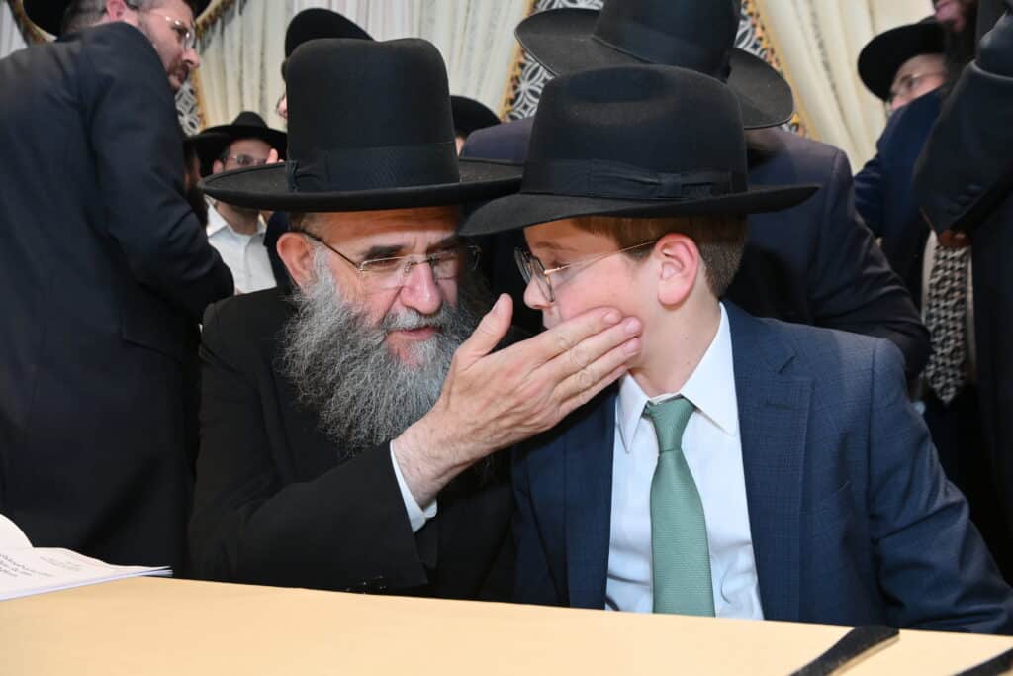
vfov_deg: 43.6
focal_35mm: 30
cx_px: 506
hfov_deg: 61.9
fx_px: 844
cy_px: 338
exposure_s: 1/125
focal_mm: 30
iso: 1600
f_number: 7.1
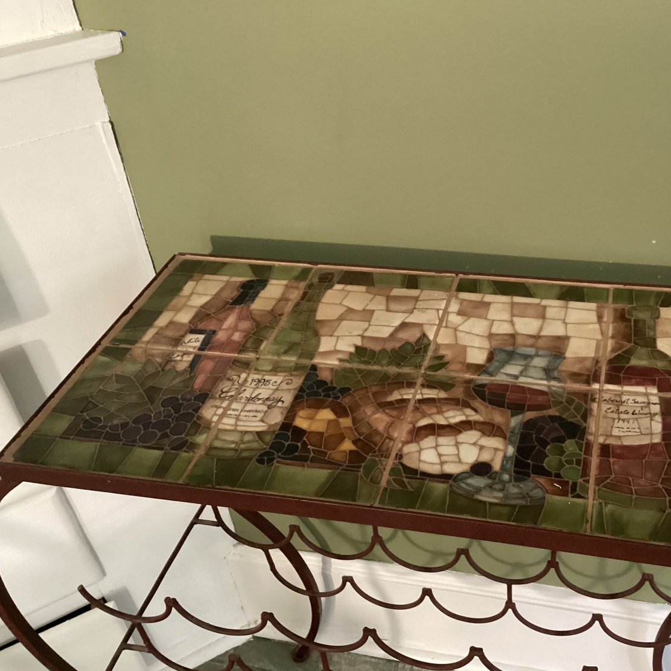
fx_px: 811
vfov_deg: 44.9
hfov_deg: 44.3
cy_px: 338
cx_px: 446
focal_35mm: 37
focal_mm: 3.3
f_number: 2.4
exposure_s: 1/30
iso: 500
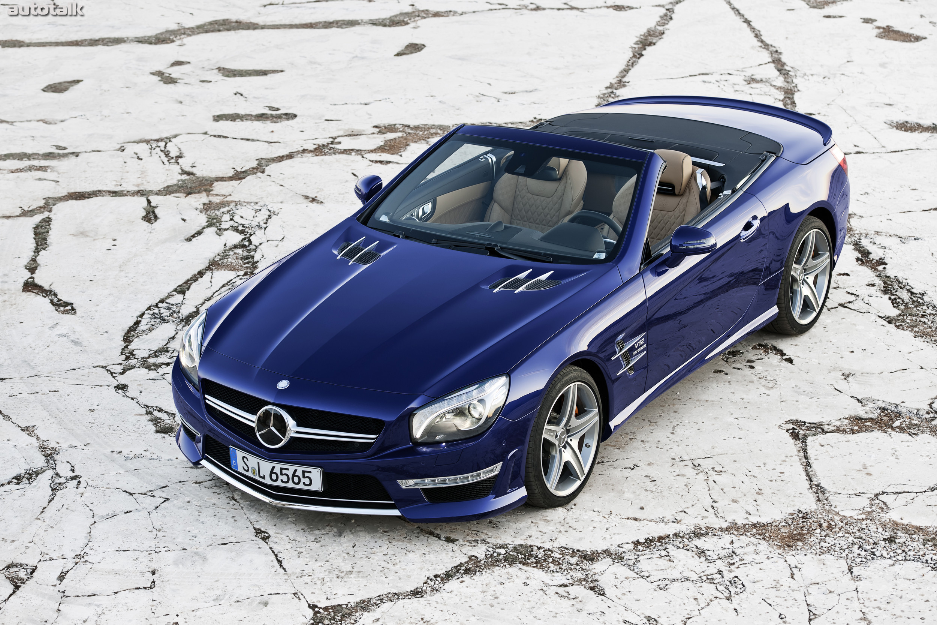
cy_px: 312
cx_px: 468
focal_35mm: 85
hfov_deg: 23.9
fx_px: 2212
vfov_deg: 16.1
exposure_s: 1/40
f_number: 4
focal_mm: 85
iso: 100
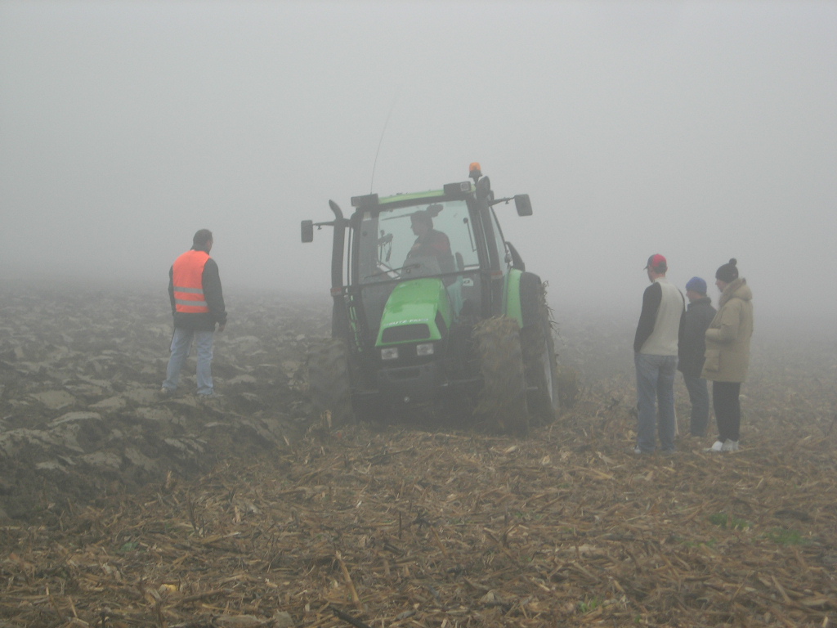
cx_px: 418
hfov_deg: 17.4
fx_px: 2732
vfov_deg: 13.1
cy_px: 314
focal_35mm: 113
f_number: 4.9
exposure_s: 1/73.1
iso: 64
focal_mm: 23.4
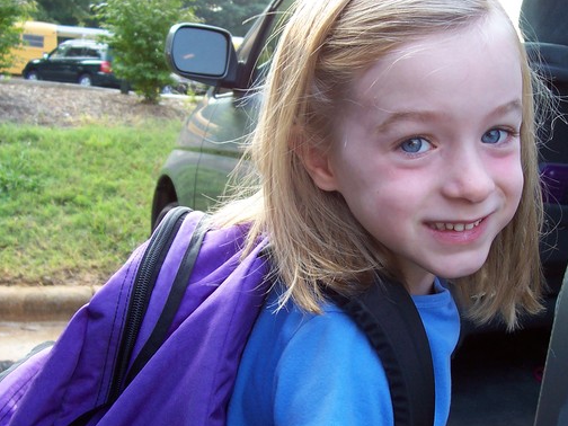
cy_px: 214
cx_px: 343
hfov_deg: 40.2
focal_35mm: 47
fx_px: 771
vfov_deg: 30.9
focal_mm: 5.6
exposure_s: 1/90
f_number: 2.8
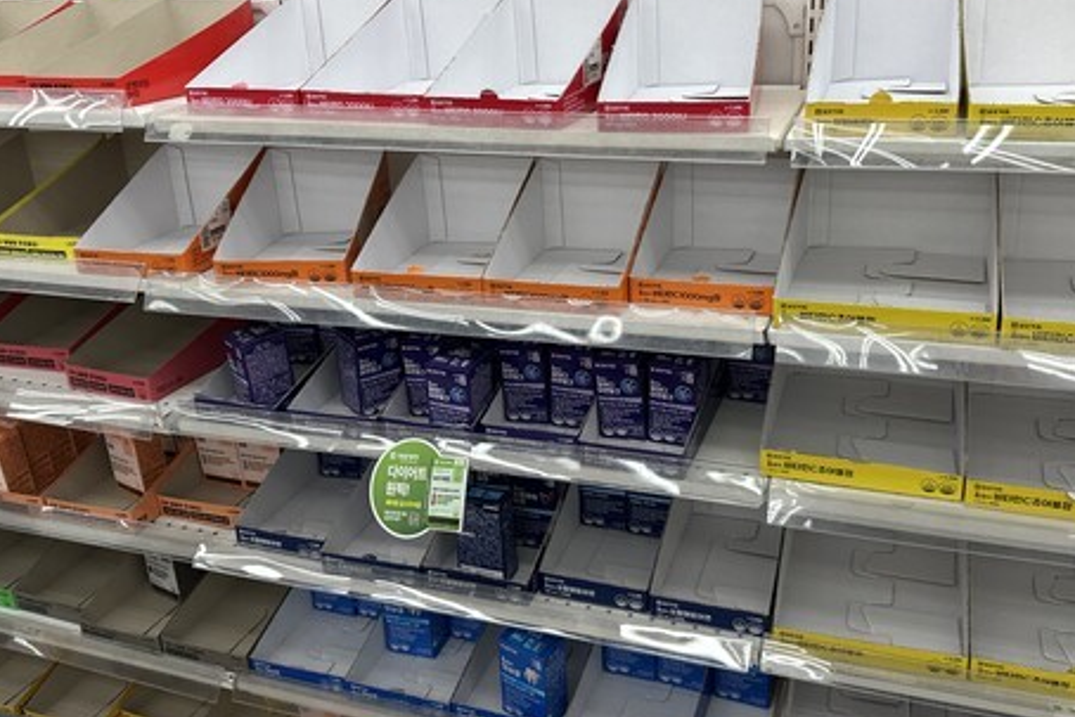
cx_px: 618
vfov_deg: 39.7
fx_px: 986
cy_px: 267
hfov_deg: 57.0
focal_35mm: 33
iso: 80
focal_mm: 6.86
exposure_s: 1/253
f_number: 1.78
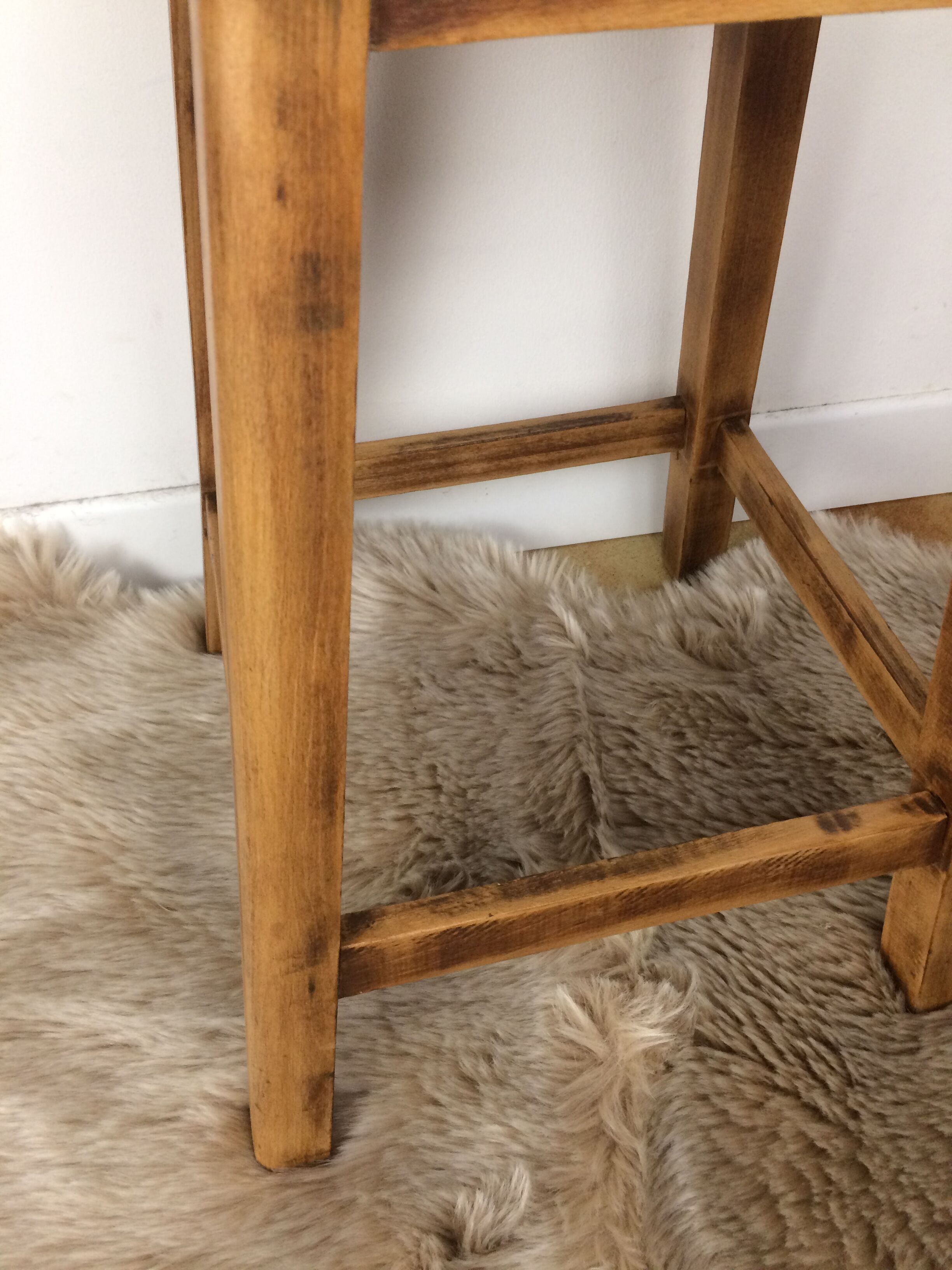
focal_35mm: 29
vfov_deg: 61.7
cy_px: 635
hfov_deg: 48.2
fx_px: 1063
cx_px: 476
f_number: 2.2
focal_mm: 4.15
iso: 80
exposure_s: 1/33
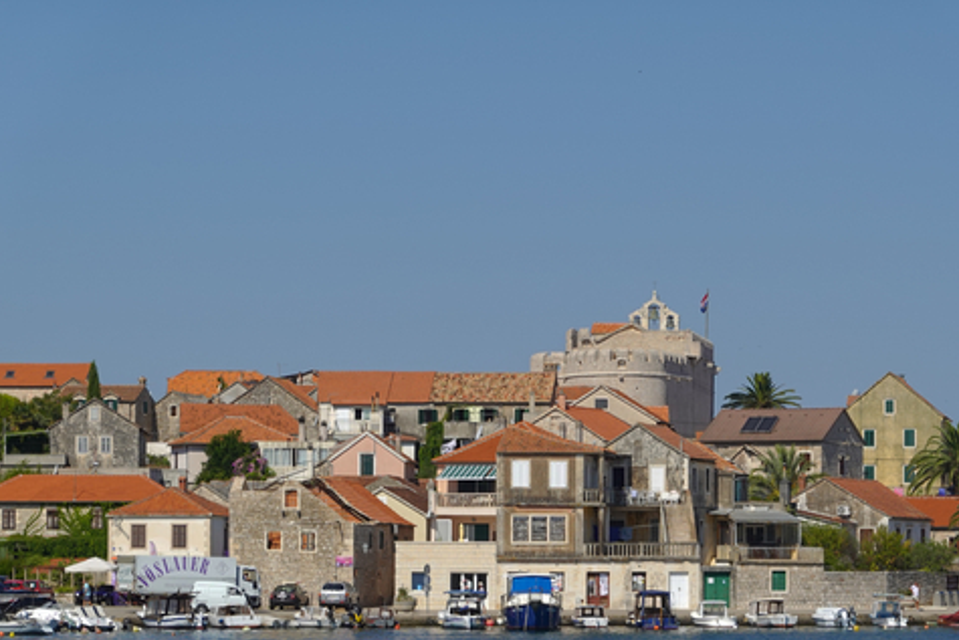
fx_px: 4130
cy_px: 399
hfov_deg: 13.2
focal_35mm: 155
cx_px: 537
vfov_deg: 8.9
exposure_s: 1/800
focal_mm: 41.93
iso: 64
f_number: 4.5
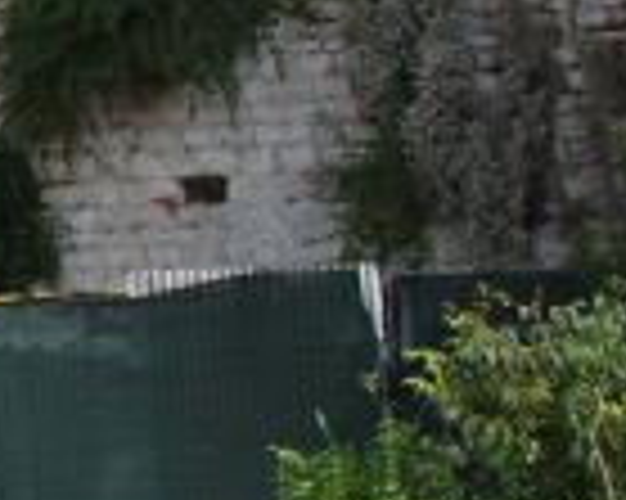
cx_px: -1148
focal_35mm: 203
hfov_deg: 8.3
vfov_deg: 7.6
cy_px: 36
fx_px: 3753
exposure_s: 1/320
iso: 100
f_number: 9
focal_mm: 25
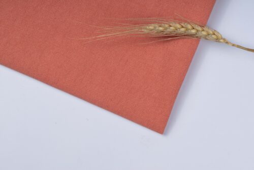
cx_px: 127
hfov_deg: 28.8
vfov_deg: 19.5
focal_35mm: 70
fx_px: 494
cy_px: 85
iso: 50
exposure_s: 1/125
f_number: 14
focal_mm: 70
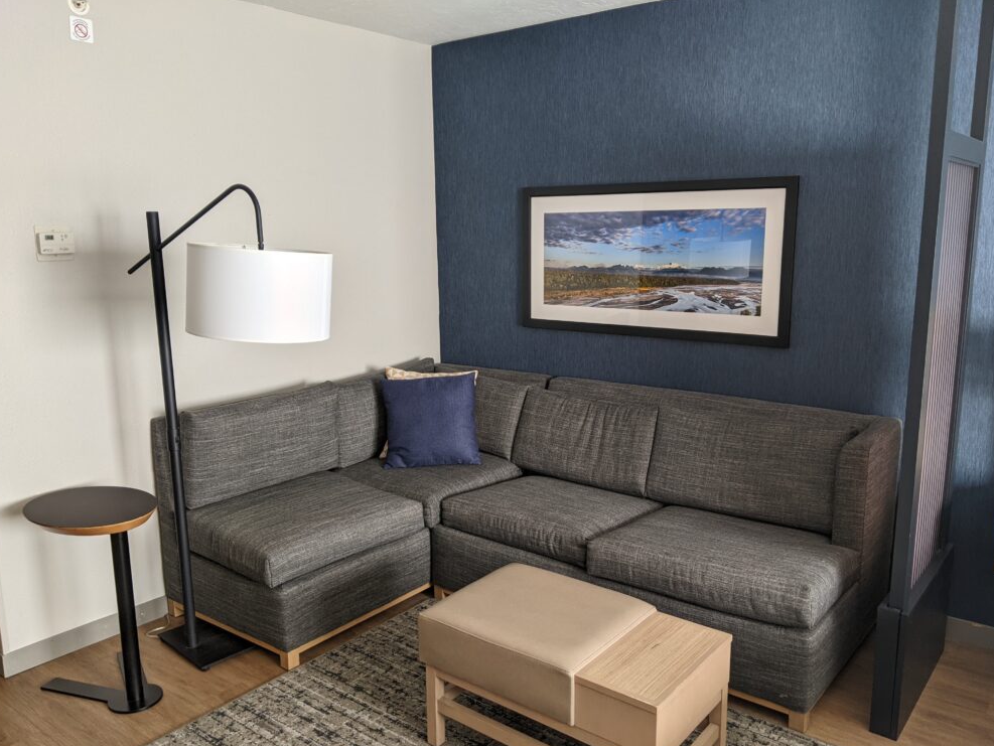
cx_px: 502
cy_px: 384
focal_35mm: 28
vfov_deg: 49.8
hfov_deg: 63.4
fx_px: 804
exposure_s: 1/27.1
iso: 42
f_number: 1.8
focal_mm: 4.44
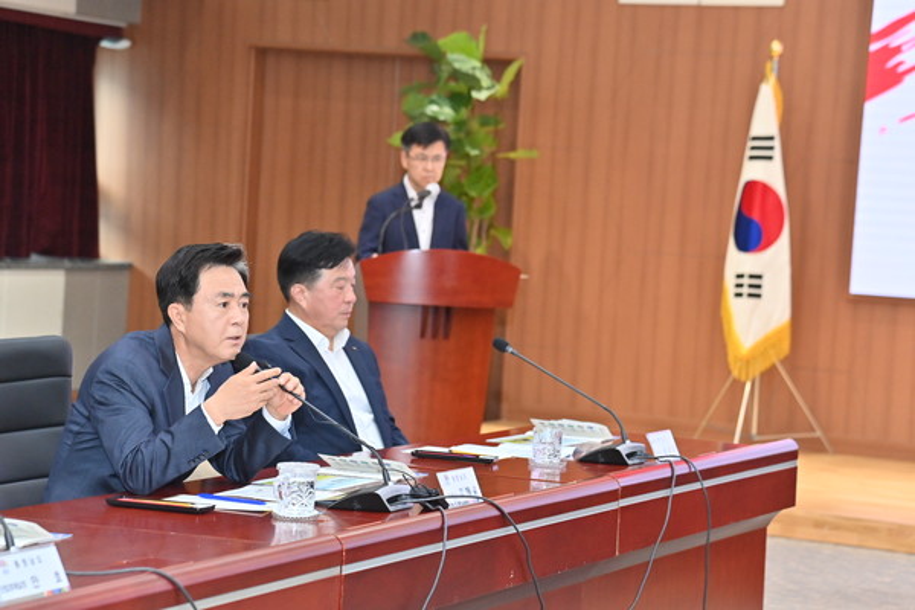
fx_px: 3050
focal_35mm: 120
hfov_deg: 17.1
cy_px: 305
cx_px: 458
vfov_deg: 11.4
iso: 3200
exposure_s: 1/200
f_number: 5
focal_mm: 120
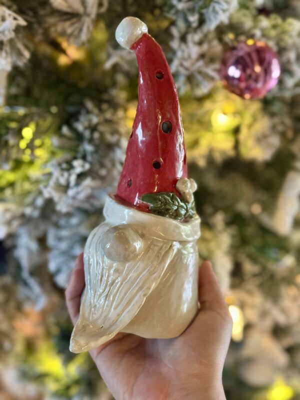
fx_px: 555
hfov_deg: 30.3
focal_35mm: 48
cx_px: 150
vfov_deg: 39.7
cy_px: 200
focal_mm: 6.76
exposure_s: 1/36
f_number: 1.78
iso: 500
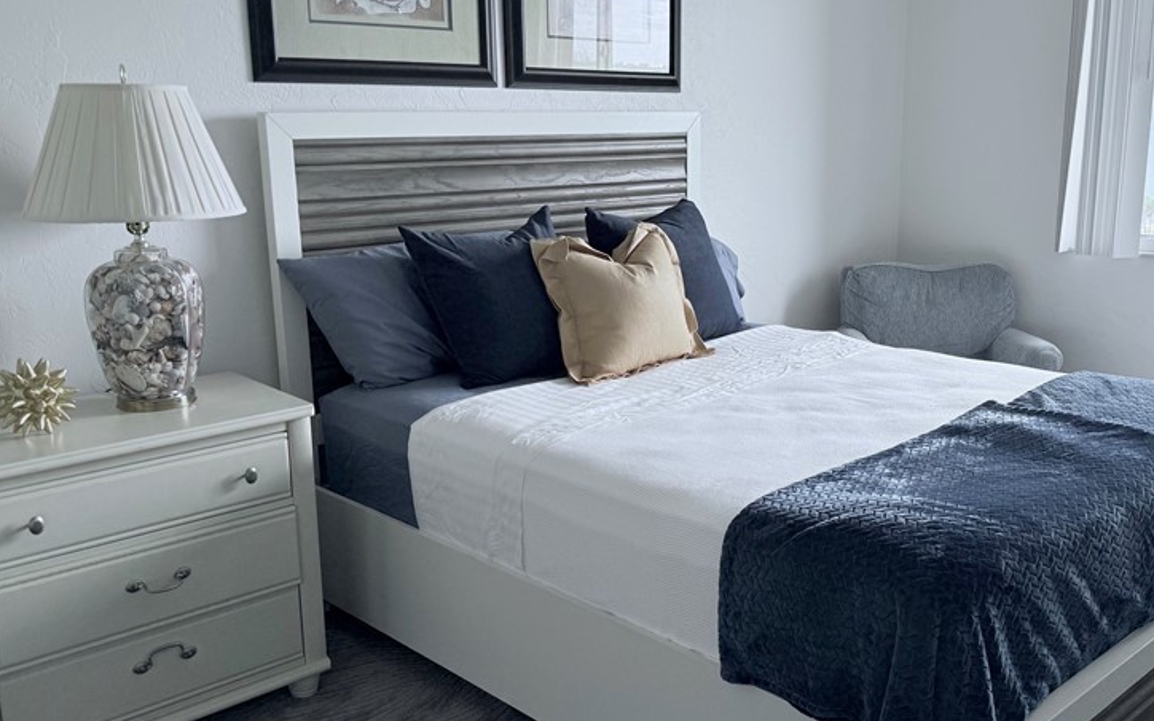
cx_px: 733
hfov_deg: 53.3
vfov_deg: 35.3
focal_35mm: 36
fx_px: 1132
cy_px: 359
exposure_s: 1/204
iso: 64
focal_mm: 6.76
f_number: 1.78
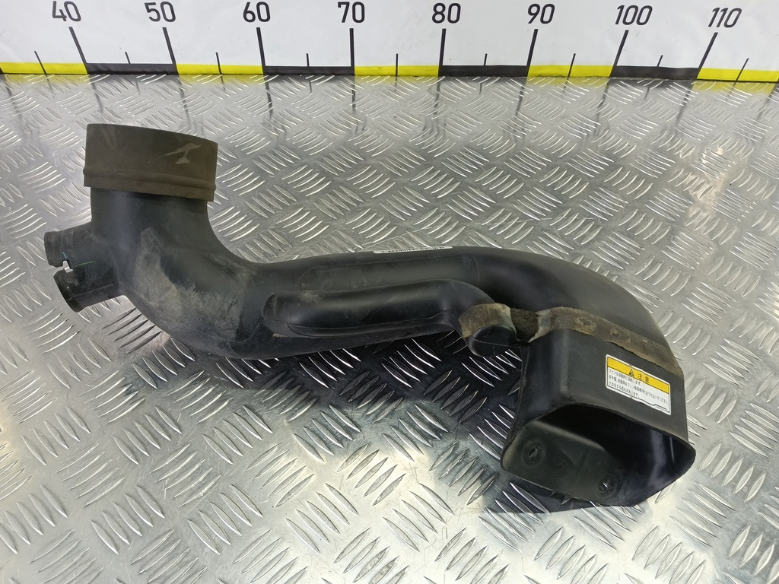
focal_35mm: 23
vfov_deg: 58.9
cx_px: 390
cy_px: 292
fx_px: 518
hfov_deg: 73.9
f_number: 1.6
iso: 146
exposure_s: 1/50
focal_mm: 4.11
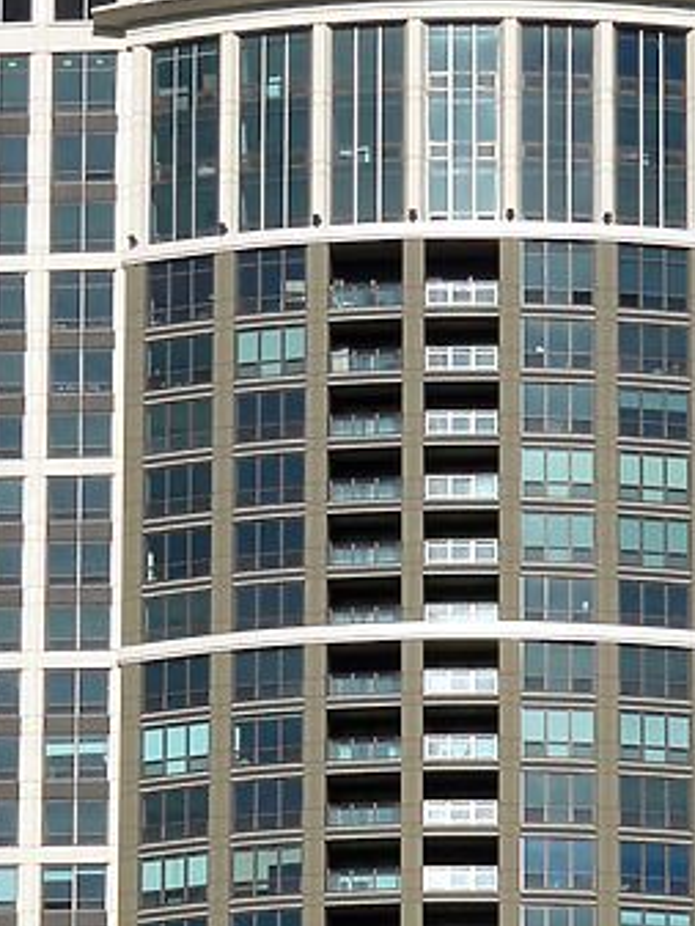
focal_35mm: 366
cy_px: 849
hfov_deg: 4.1
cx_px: 295
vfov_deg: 5.4
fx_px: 9792
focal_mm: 22.8
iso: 80
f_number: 5.6
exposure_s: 1/640
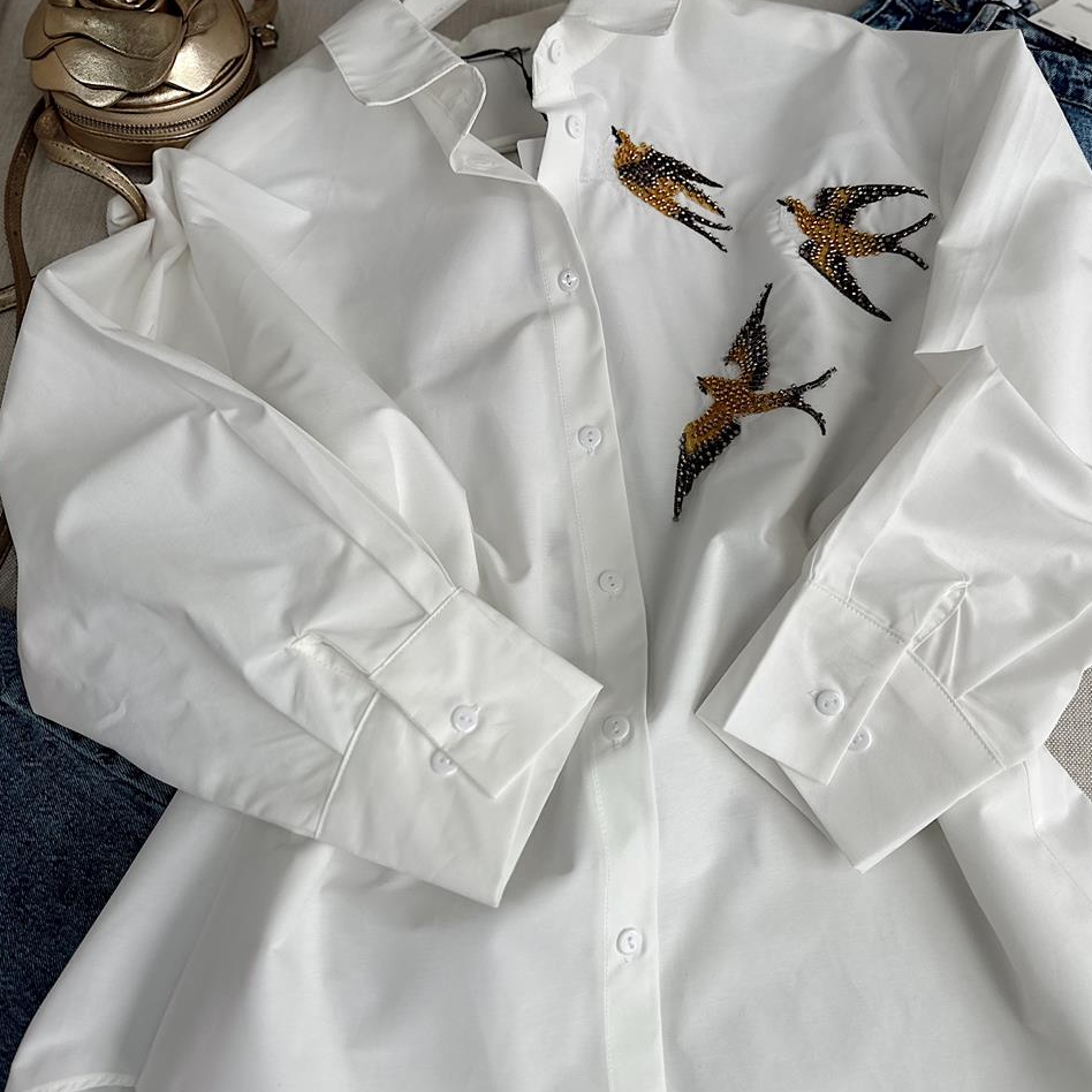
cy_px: 592
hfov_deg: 55.6
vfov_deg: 55.6
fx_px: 1035
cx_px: 551
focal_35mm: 29
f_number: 1.78
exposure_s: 1/469
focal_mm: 6.86
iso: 80
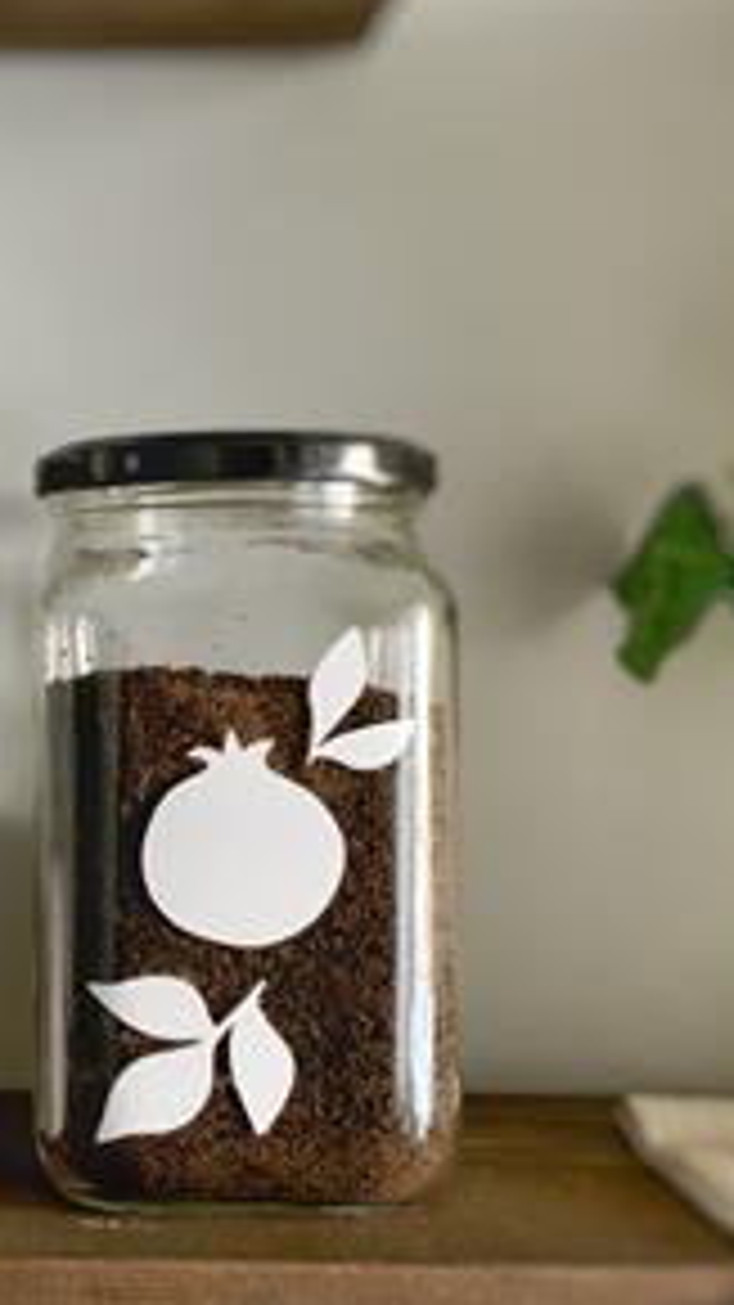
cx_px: 32
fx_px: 2008
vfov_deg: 36.0
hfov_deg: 20.2
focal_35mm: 58
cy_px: 673
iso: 200
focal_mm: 3
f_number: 1.8
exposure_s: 1/60
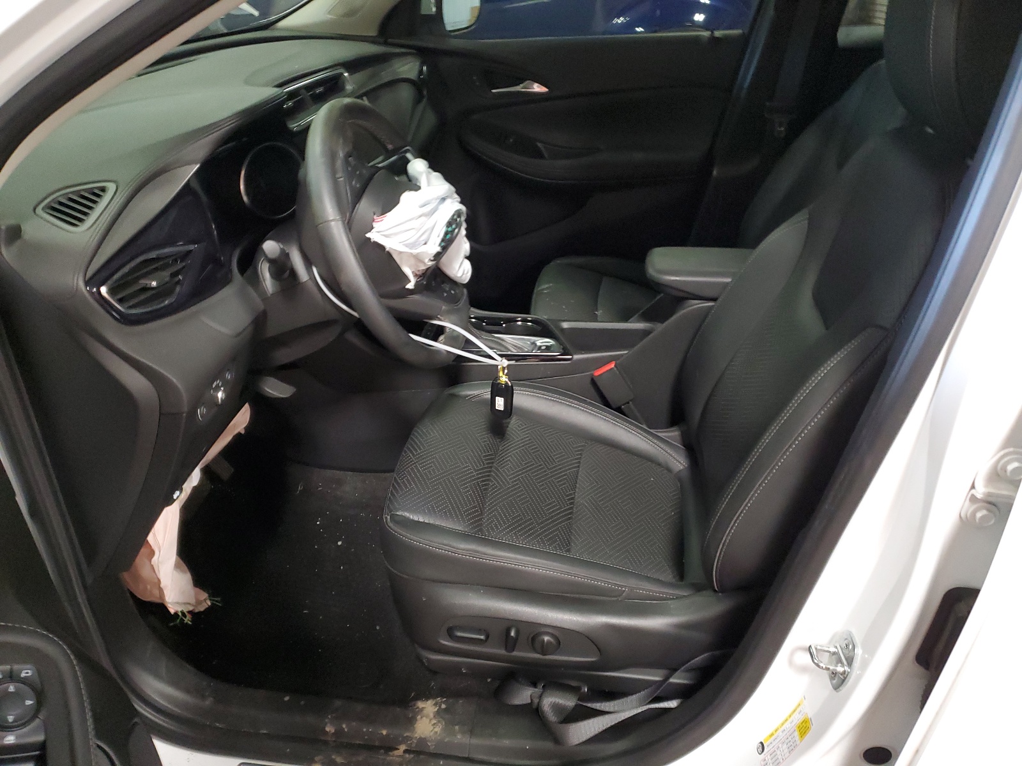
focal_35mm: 26
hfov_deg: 67.3
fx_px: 768
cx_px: 511
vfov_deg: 53.1
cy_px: 383
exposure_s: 1/15
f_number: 1.5
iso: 340
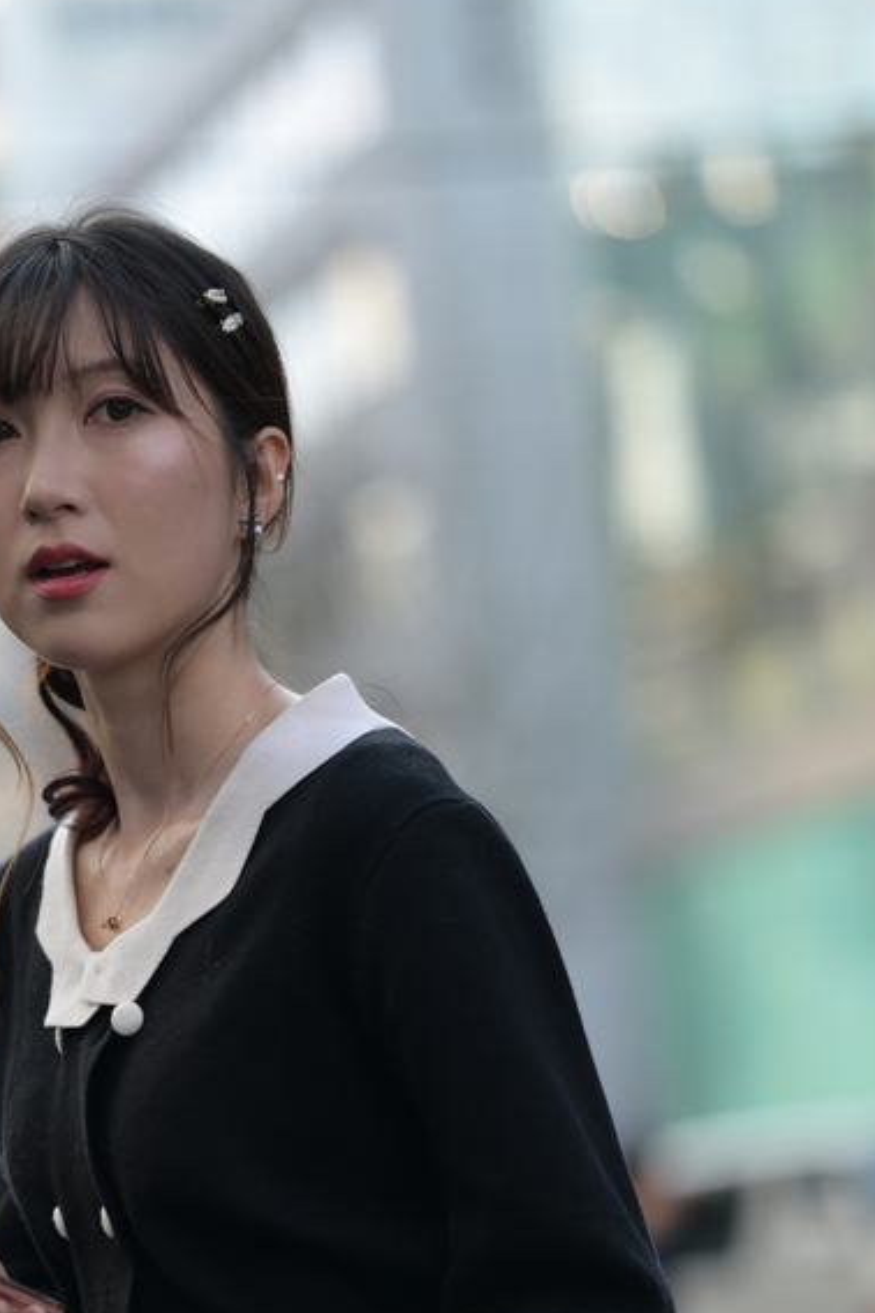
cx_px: 181
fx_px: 5906
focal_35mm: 162
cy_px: 998
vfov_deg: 12.6
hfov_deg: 8.5
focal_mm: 85
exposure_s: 1/400
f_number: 1.8
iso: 64
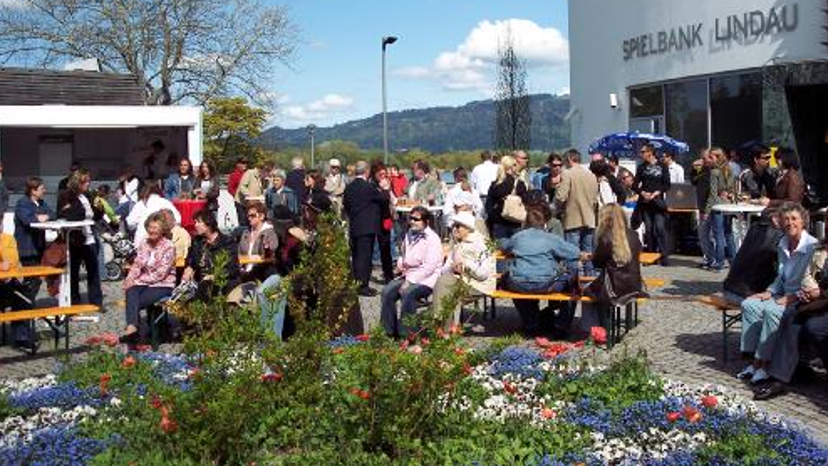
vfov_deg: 27.7
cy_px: 185
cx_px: 412
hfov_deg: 47.4
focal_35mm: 43
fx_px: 944
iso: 100
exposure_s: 1/750
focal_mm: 8
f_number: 4
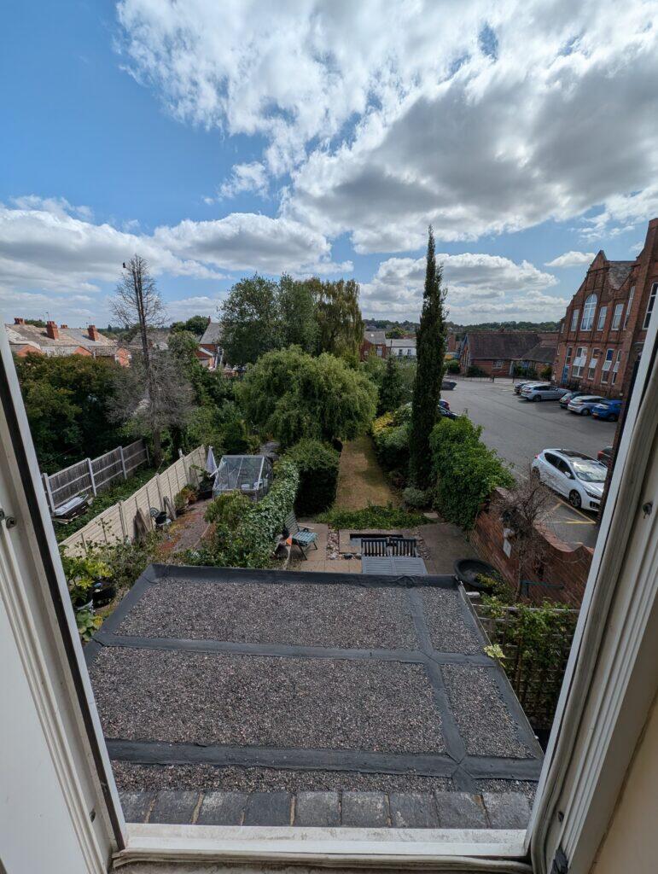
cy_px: 437
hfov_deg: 90.1
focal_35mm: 13
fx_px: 329
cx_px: 329
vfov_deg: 106.1
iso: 46
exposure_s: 1/3344
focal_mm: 1.95
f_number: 2.2
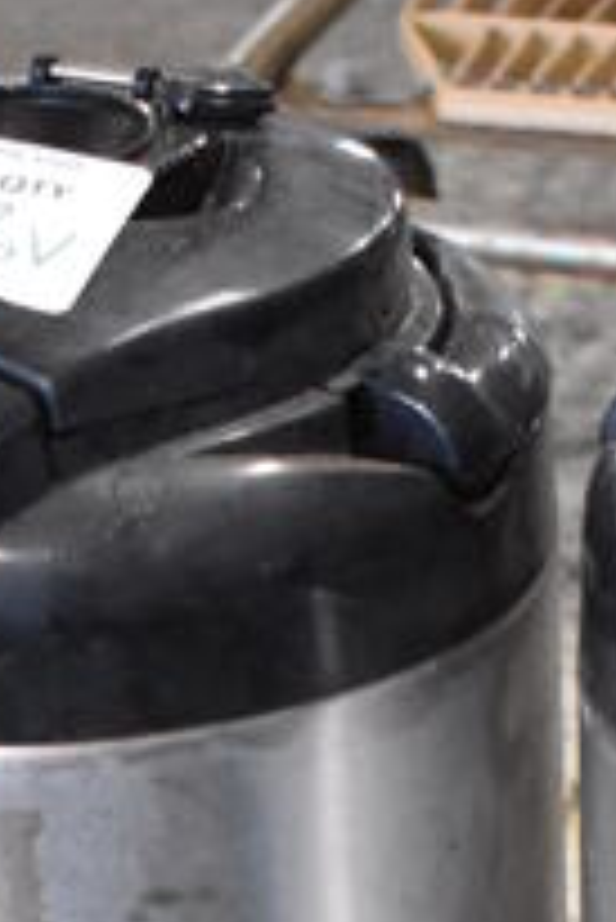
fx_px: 5124
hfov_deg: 6.9
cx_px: 620
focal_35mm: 200
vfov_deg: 9.6
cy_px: 1788
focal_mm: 30
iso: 3600
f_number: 4.2
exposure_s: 1/125
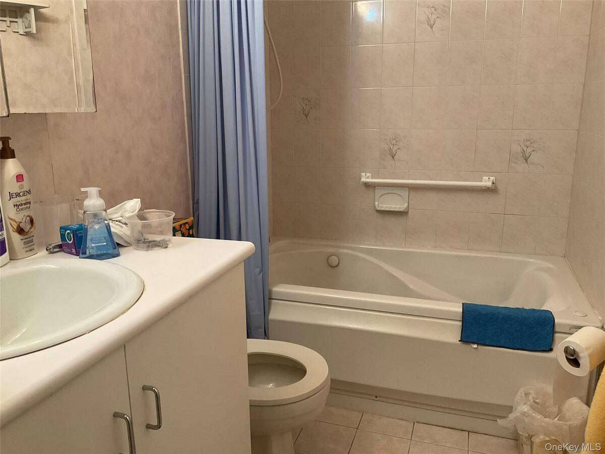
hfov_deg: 61.7
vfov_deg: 48.2
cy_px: 227
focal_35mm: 29
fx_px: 507
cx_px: 302
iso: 100
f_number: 1.8
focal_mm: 3
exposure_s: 1/60
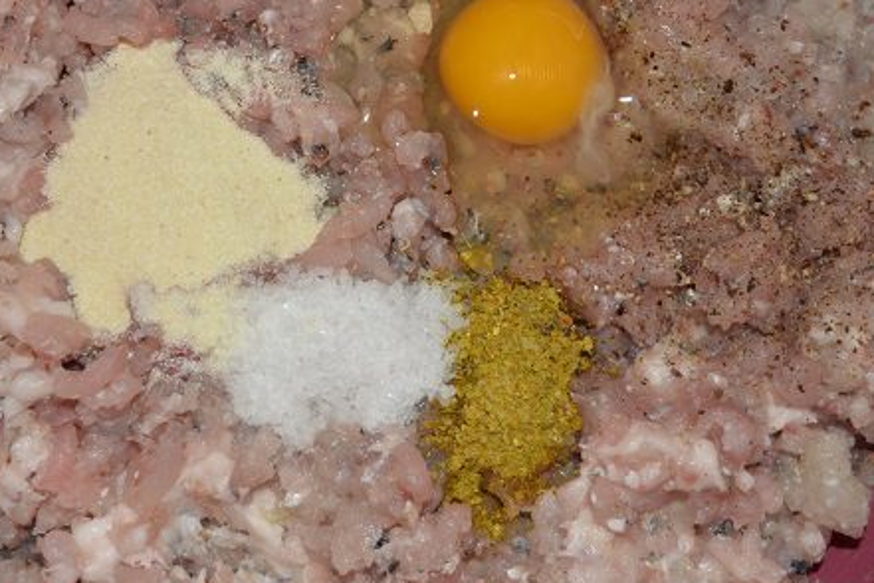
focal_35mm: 74
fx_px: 1791
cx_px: 420
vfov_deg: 18.4
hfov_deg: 27.4
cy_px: 208
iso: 280
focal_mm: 31
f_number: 4.2
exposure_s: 1/60
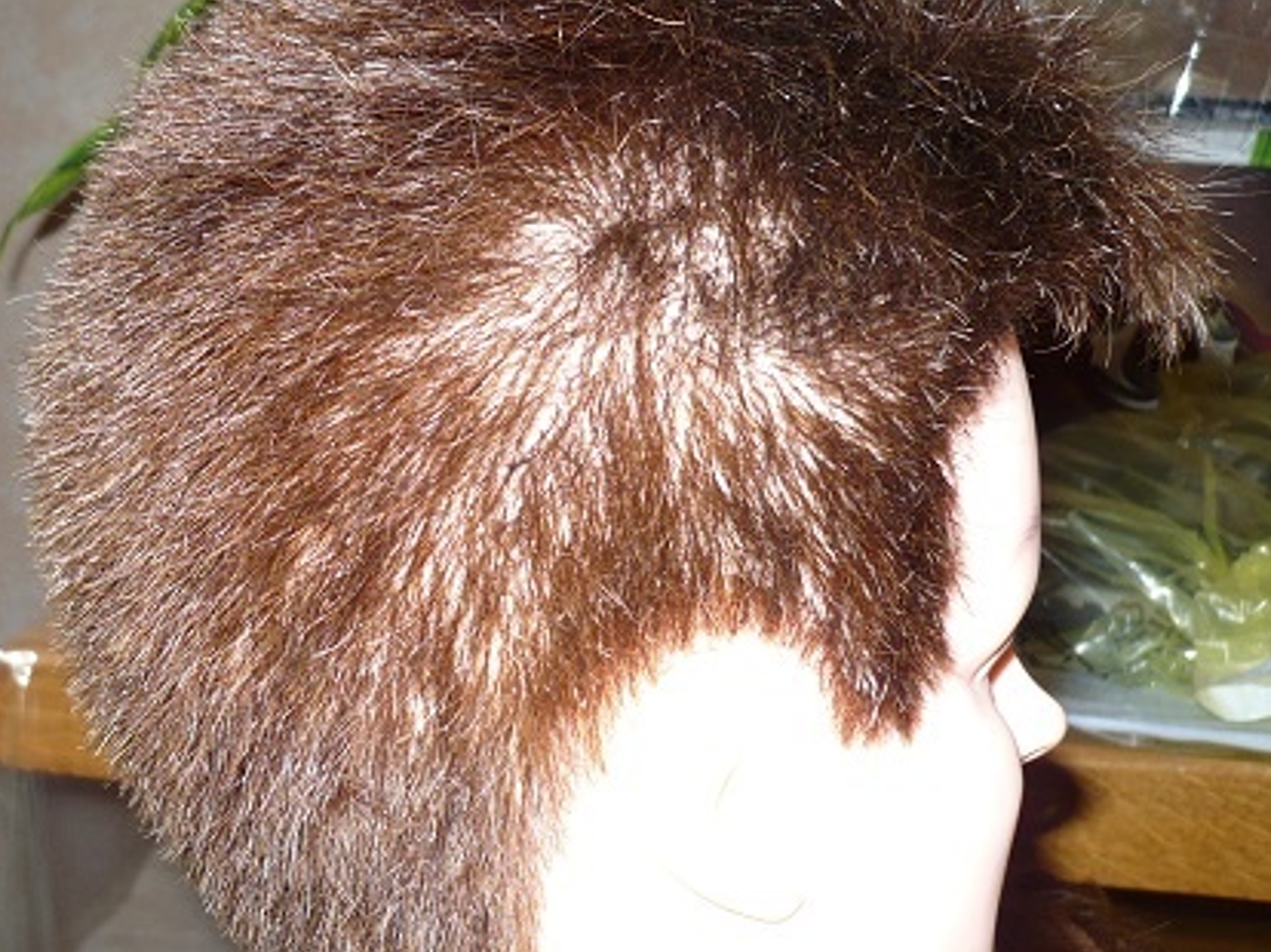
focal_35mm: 52
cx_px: 410
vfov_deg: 28.0
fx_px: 1908
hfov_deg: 36.4
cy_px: 419
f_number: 2.8
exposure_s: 1/30
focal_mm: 5.8
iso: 100
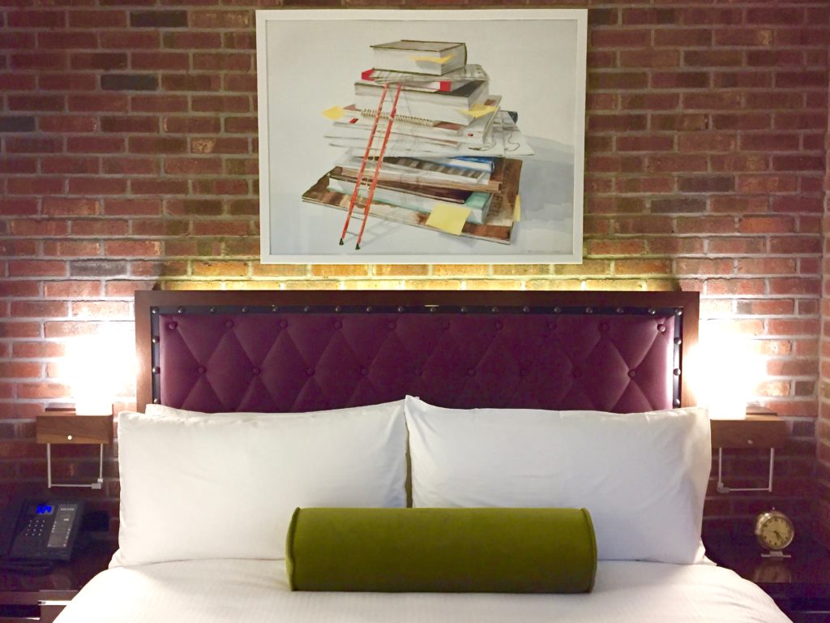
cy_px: 312
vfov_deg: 48.2
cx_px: 415
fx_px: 695
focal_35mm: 29
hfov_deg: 61.7
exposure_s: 1/15
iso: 250
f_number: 2.2
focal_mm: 4.15
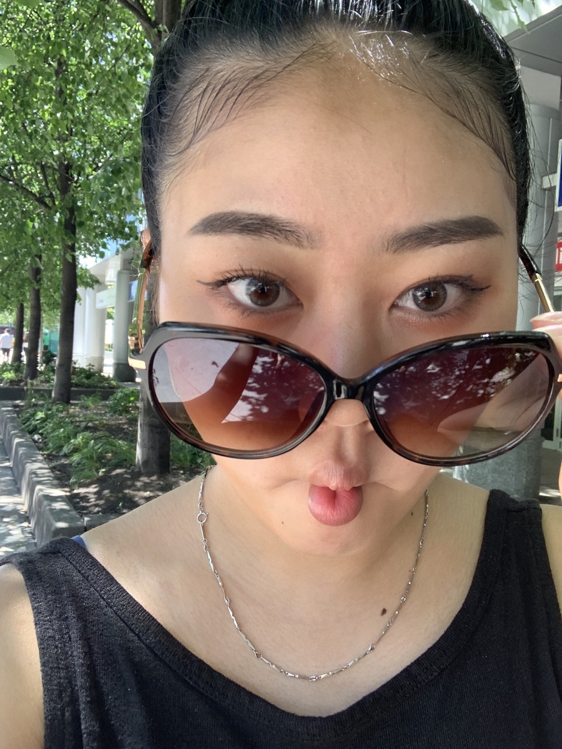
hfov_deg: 44.2
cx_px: 281
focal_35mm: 32
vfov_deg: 56.8
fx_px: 693
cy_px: 374
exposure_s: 1/121
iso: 40
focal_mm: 2.87
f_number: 2.2
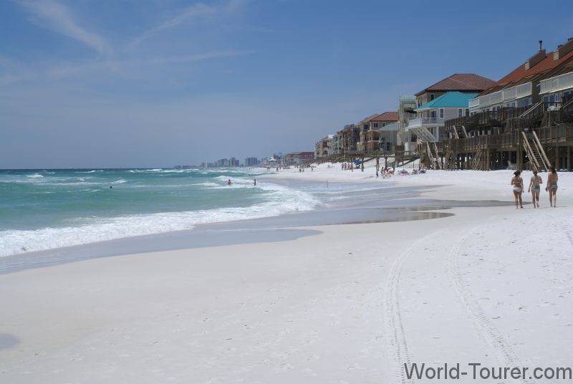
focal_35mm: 68
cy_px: 192
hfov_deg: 29.8
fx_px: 1076
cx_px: 286
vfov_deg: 20.2
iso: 100
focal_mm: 45
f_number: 13
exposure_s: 1/250
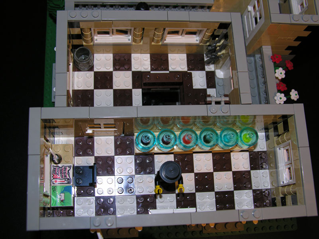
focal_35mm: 43
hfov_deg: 43.9
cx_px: 160
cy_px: 120
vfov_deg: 33.6
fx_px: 396
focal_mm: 11
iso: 50
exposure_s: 1/60.1
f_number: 2.9
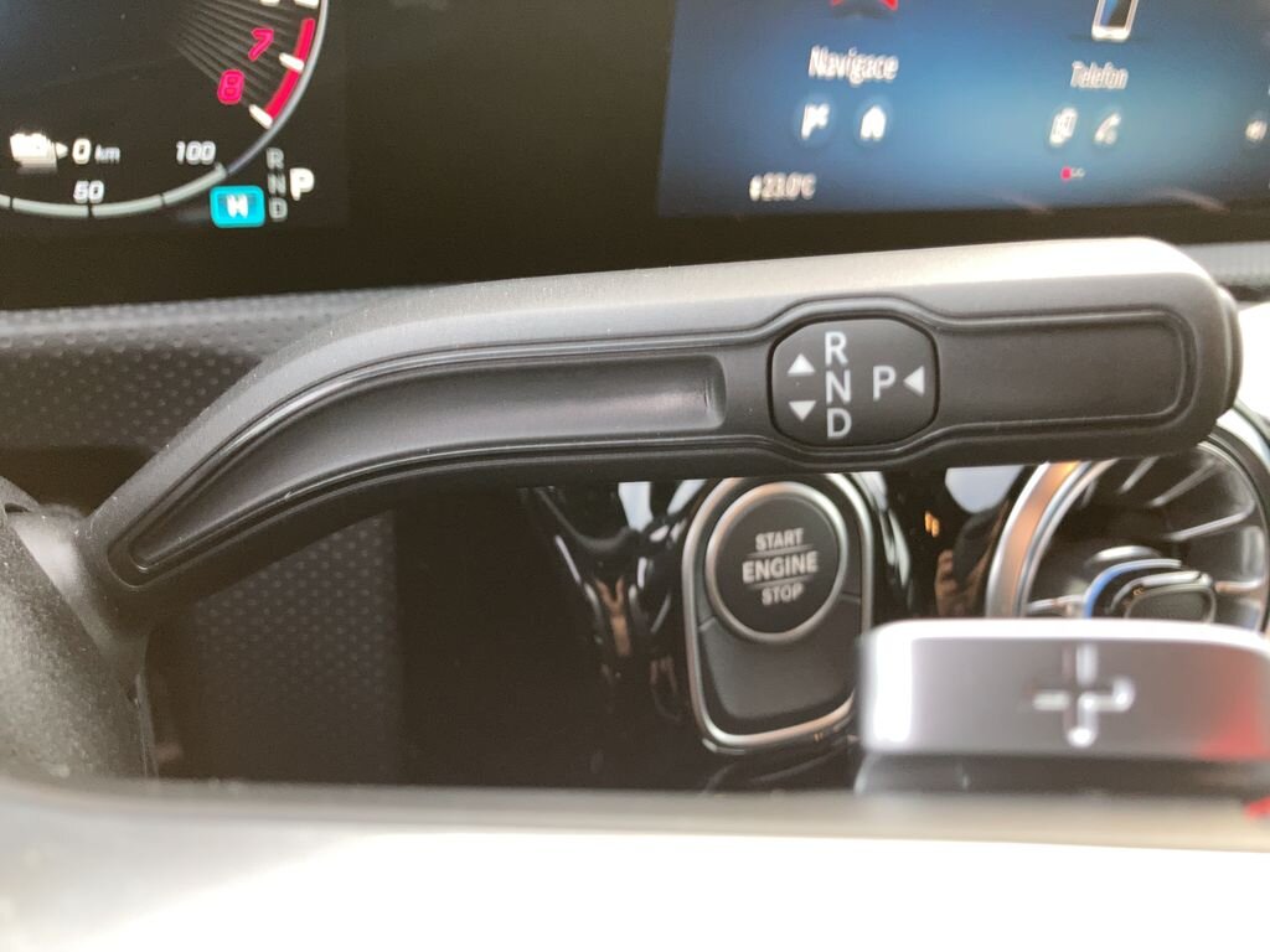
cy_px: 476
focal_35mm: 28
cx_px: 635
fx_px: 1027
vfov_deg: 49.7
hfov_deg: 63.4
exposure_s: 1/30
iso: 80
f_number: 1.8
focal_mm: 3.99
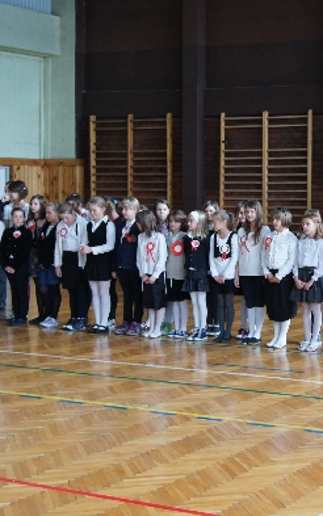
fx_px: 985
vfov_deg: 29.4
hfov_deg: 18.3
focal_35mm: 70
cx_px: 298
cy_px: 255
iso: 200
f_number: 5
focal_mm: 30
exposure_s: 1/50
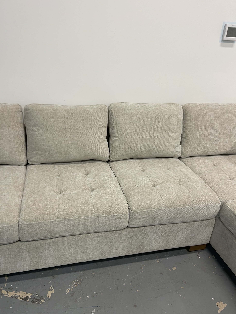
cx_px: 114
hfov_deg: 53.0
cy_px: 160
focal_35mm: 26
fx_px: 236
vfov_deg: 67.3
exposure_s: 1/60
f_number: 1.6
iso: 80
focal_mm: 5.1
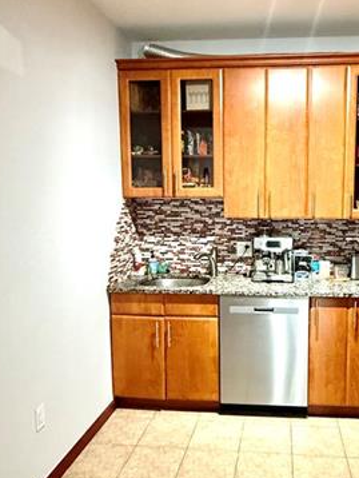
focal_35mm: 30
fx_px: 414
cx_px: 244
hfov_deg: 46.0
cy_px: 251
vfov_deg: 59.9
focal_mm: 2.22
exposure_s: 1/60
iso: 1000
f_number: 2.2
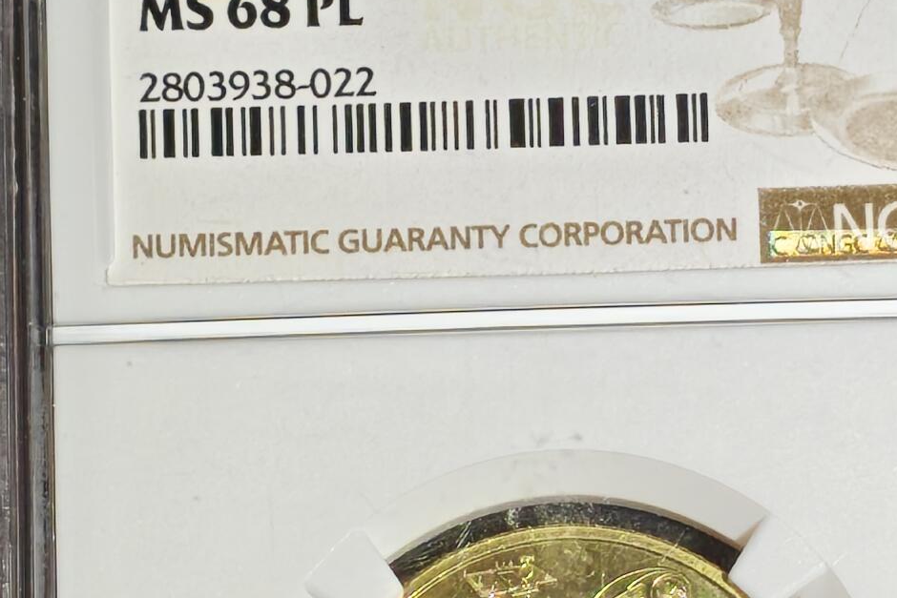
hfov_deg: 8.7
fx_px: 5906
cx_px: 552
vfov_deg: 5.8
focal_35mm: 237
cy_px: 480
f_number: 1.5
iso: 50
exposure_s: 1/329
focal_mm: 4.94
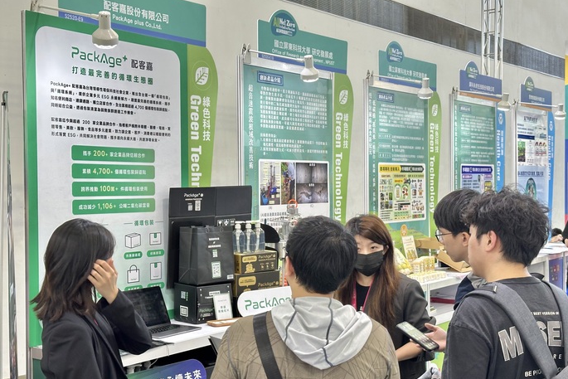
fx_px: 805
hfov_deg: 38.9
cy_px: 214
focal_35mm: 51
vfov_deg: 26.5
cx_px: 289
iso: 80
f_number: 1.78
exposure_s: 1/60
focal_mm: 6.86
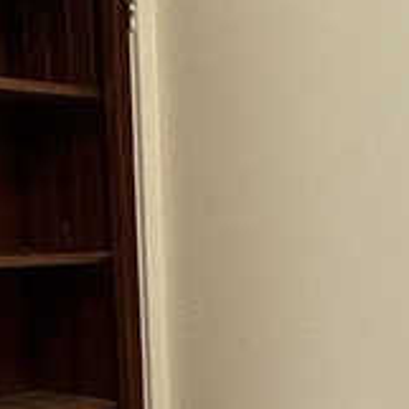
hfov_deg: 20.8
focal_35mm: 83
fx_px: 1110
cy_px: 511
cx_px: 150
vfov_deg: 19.5
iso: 500
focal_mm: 2.22
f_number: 2.2
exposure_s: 1/60
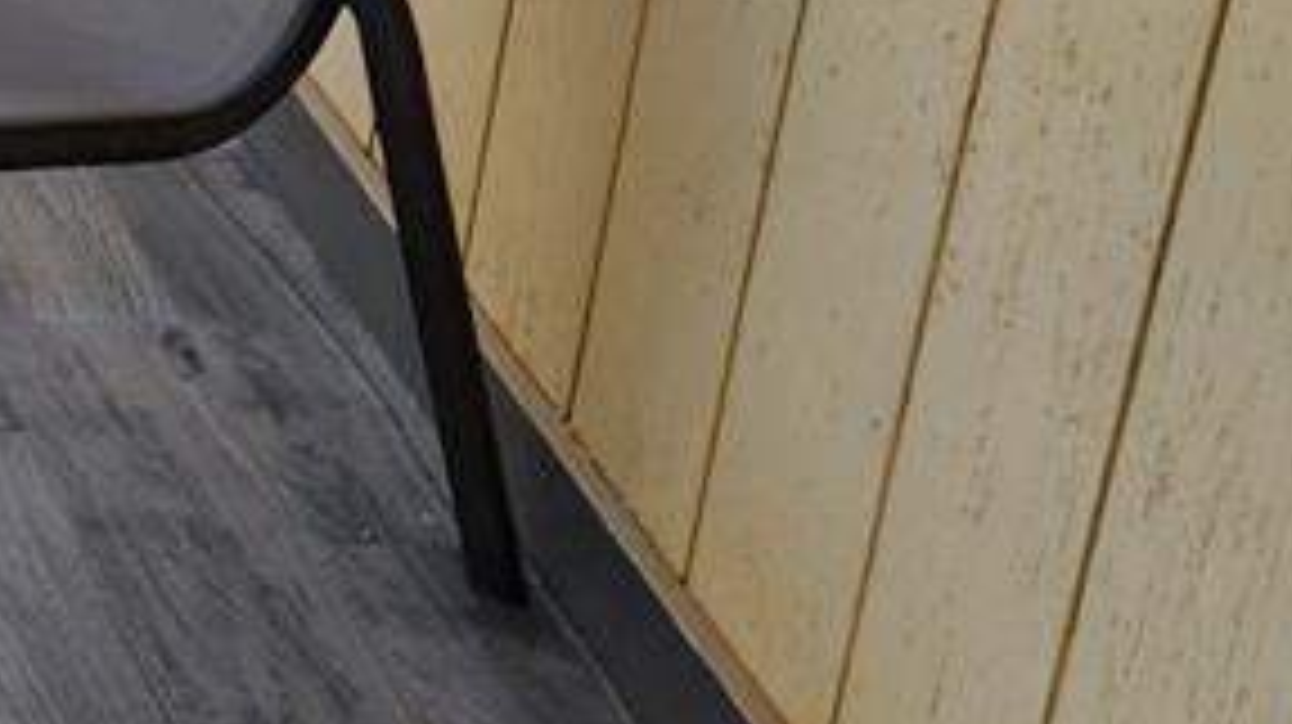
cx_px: -1110
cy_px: -180
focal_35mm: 131
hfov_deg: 14.3
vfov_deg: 9.1
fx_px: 4485
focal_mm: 5.4
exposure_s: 1/868
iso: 20
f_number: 1.8
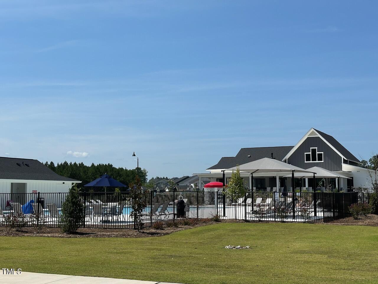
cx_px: 189
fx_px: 524
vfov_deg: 30.3
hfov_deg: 39.7
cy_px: 142
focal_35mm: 48
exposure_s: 1/6623
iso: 64
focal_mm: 6.86
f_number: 1.78
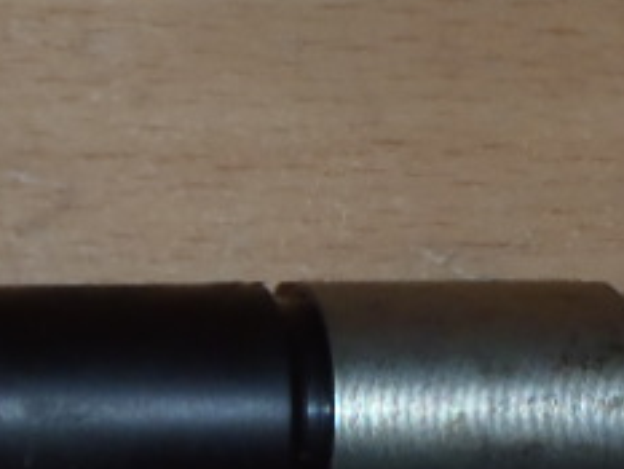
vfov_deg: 7.1
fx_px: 3769
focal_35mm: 209
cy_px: 482
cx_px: -490
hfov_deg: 9.1
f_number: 4.6
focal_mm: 6.83
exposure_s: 1/40
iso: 100
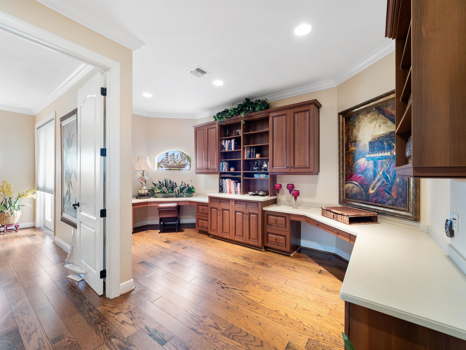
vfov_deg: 85.7
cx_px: 233
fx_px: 188
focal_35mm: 14
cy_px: 175
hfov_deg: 102.1
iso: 200
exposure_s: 1.3
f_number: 7.1
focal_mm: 7
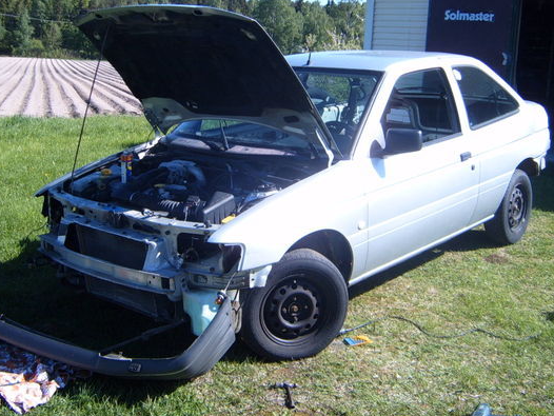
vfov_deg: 32.2
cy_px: 201
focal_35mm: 45
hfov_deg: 42.0
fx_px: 721
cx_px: 242
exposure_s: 1/500
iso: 63
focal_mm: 6.2
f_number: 2.9
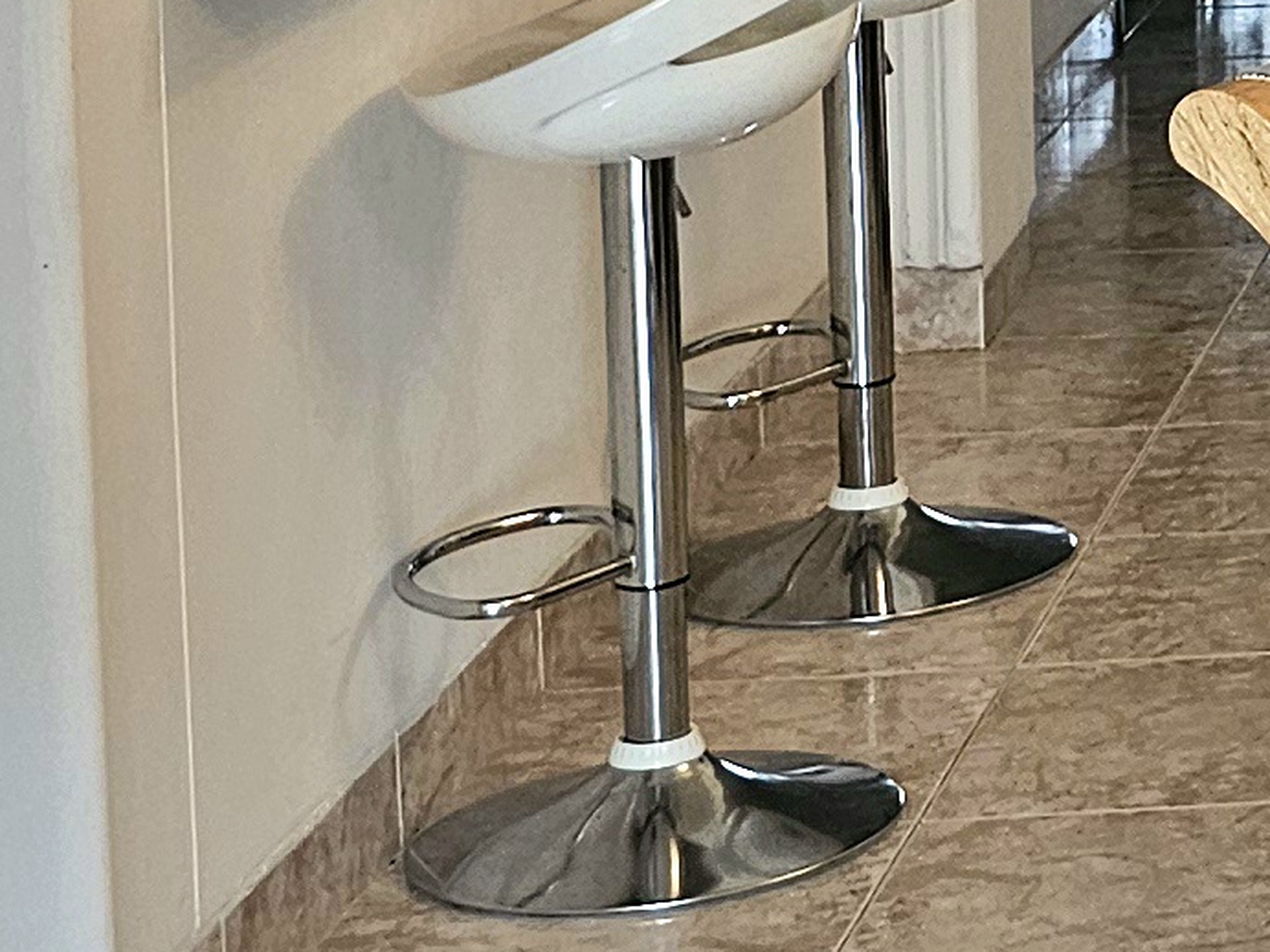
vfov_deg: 10.7
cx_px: 2835
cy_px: -471
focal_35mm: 133
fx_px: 4880
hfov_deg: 12.4
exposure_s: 1/120
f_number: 1.7
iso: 160
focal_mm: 6.3
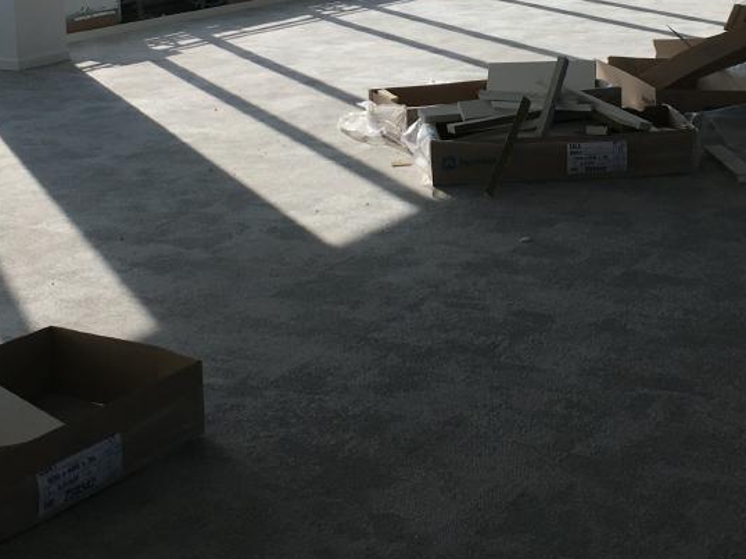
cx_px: 413
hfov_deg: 28.2
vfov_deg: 20.6
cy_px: -11
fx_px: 1486
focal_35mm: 69
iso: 25
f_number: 2.2
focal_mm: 4.15
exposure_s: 1/801
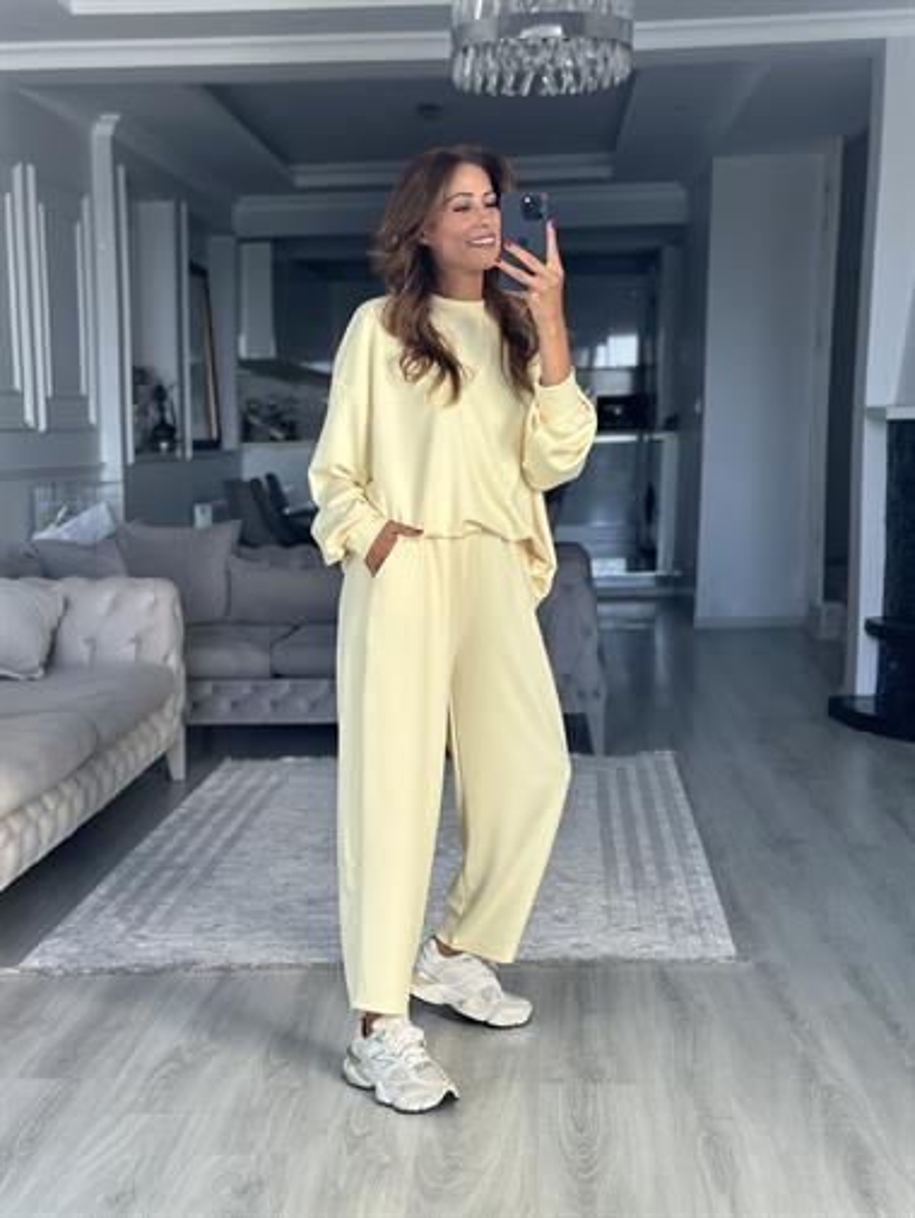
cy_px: 609
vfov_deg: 39.6
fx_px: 1690
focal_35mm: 48
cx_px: 458
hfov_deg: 30.3
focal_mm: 6.86
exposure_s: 1/196
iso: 80
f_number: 1.78
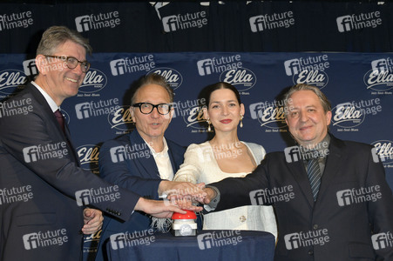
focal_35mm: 70
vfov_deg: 19.4
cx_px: 196
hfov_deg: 28.9
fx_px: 764
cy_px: 130
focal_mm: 70
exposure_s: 1/250
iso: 2000
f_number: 6.3
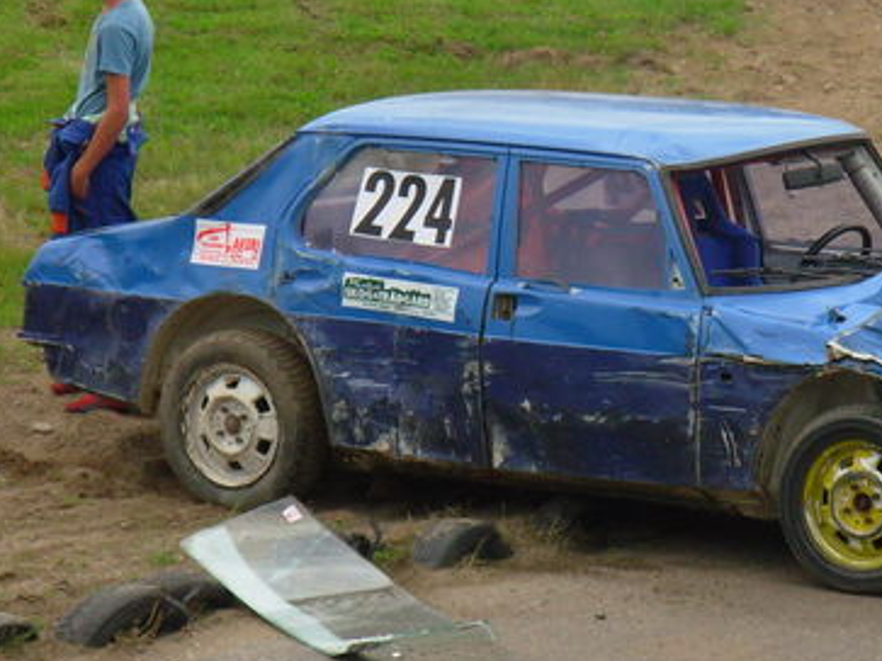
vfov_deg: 4.4
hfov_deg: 5.9
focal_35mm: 335
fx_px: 8533
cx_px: 607
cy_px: 423
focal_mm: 31.4
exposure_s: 1/140
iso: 71
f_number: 5
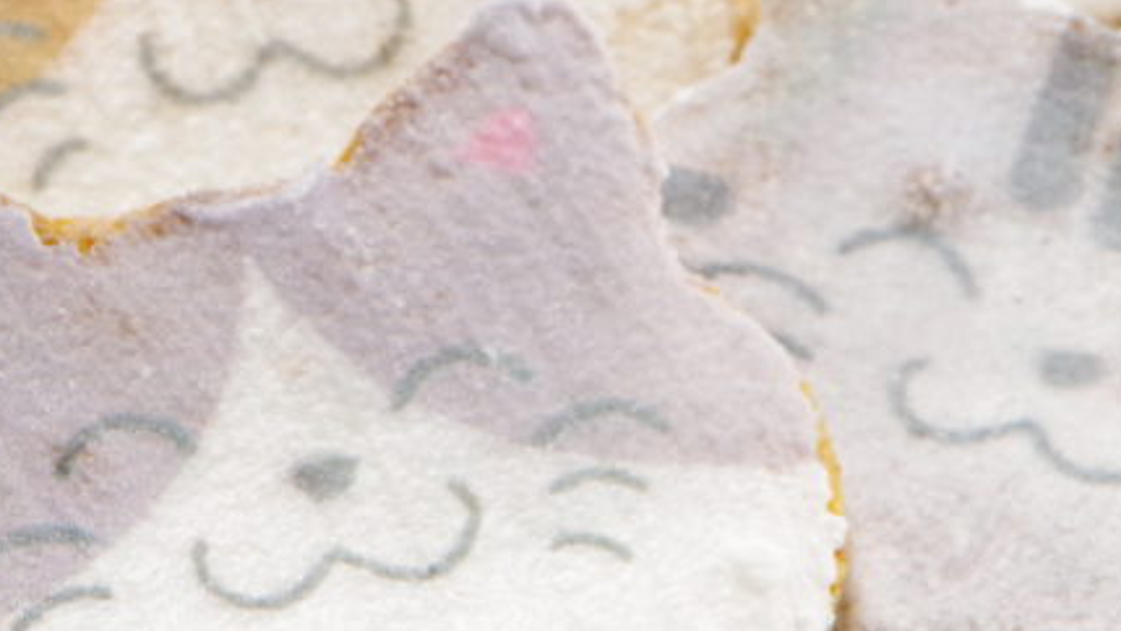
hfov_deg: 4.6
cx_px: 289
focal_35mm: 468
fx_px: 13917
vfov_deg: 2.6
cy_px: 27
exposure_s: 1/5
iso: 800
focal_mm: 135
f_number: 9
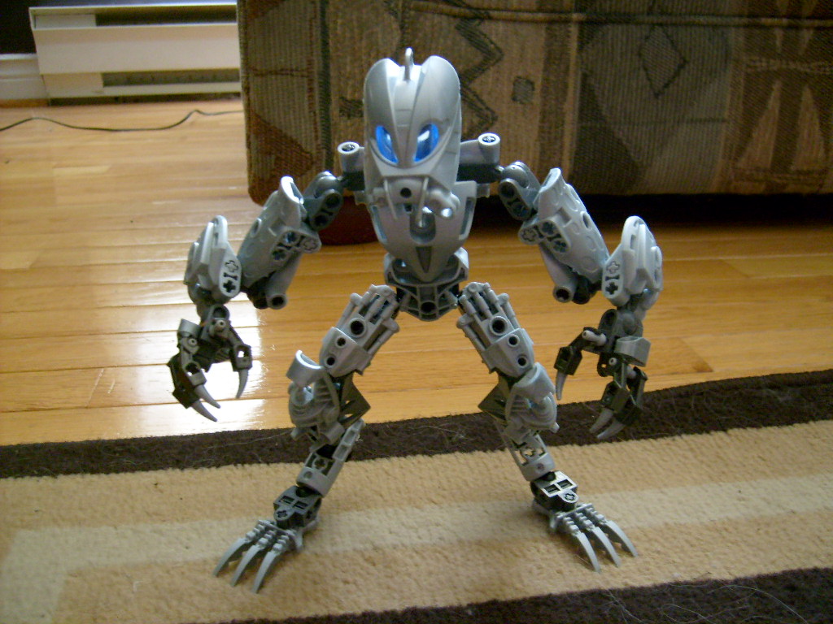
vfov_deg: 40.7
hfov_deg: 52.6
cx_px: 416
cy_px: 312
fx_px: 842
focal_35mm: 35
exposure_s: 1/10
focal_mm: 5.8
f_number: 2.8
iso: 200
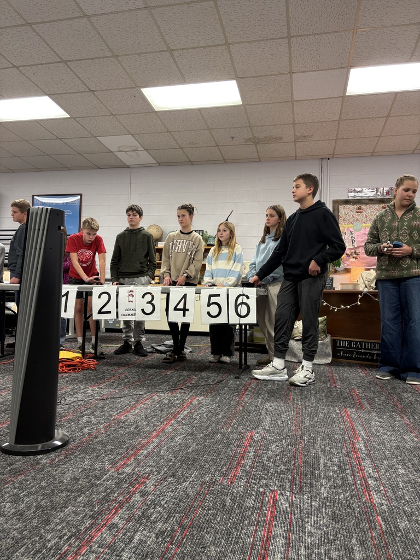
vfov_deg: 67.3
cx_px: 210
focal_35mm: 26
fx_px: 421
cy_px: 280
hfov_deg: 53.1
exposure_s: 1/60
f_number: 1.6
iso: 125
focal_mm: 5.96
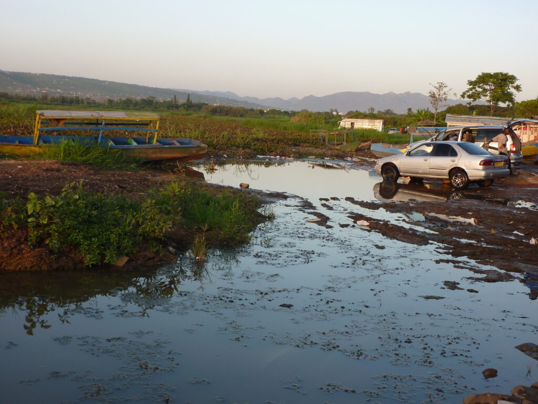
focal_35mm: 42
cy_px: 202
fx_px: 653
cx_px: 269
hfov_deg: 44.8
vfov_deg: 34.3
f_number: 3.7
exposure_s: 1/60
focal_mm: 6.9
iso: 80
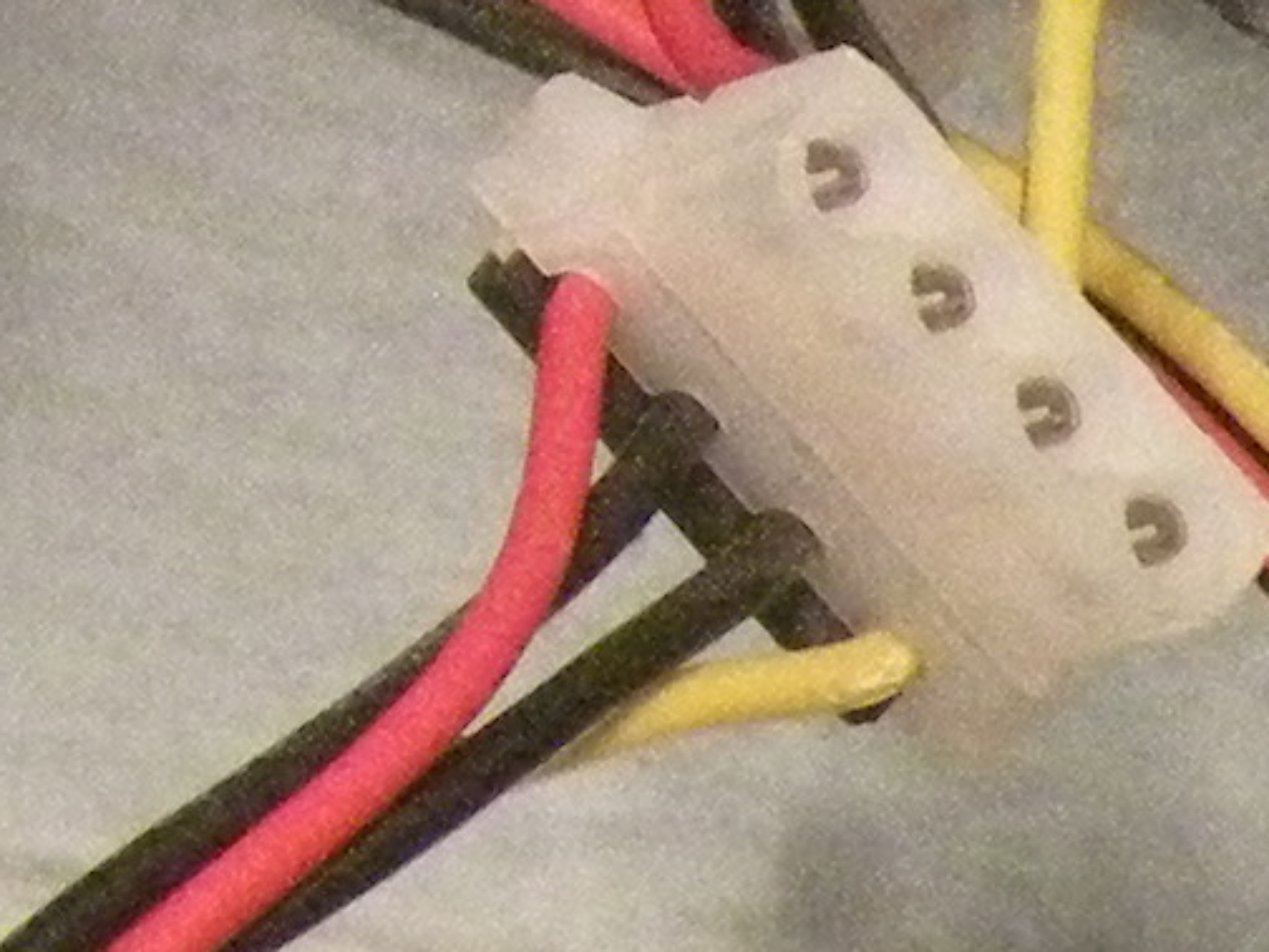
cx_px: -2208
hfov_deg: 4.0
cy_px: -2184
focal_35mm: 485
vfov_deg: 3.0
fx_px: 17780
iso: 585
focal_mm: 11.9
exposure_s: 1/8
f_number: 3.5
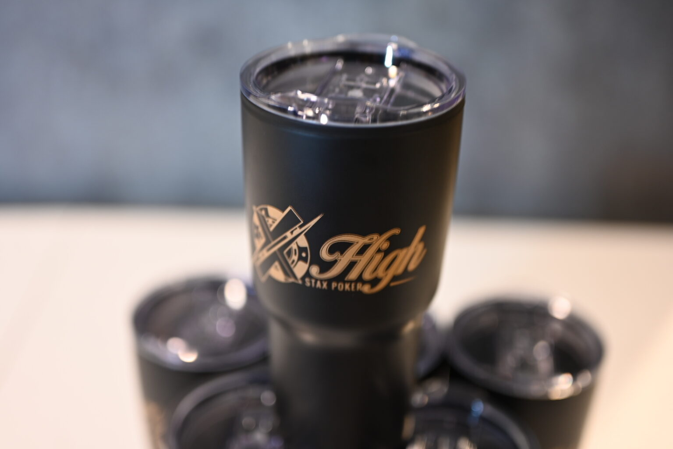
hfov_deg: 39.6
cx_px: 336
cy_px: 224
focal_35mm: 50
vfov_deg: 27.0
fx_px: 935
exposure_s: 1/13
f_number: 1.8
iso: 200
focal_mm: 50
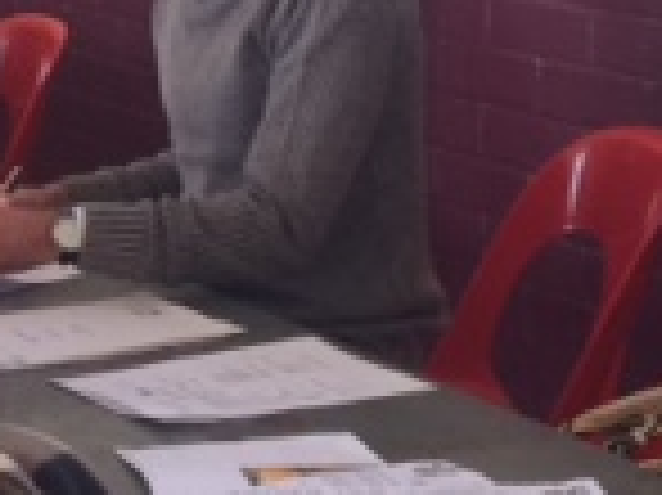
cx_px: -122
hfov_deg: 15.1
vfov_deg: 11.7
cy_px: 117
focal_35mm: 126
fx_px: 2408
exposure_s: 1/40
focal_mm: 4.15
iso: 40
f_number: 2.2
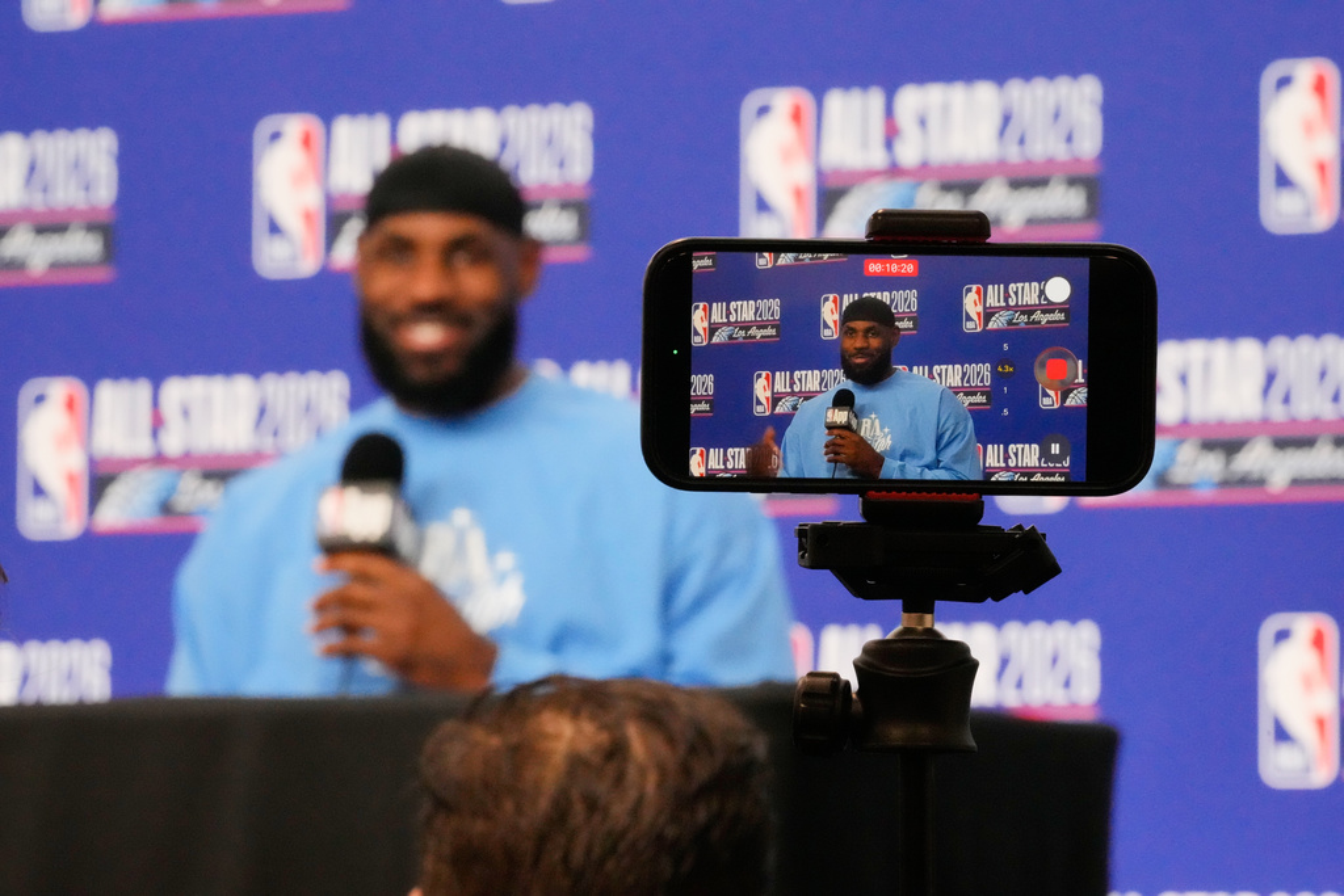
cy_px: 448
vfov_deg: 8.7
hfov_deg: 13.0
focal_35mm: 158
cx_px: 672
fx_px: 5899
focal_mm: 158
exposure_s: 1/40
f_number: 22
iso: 12800
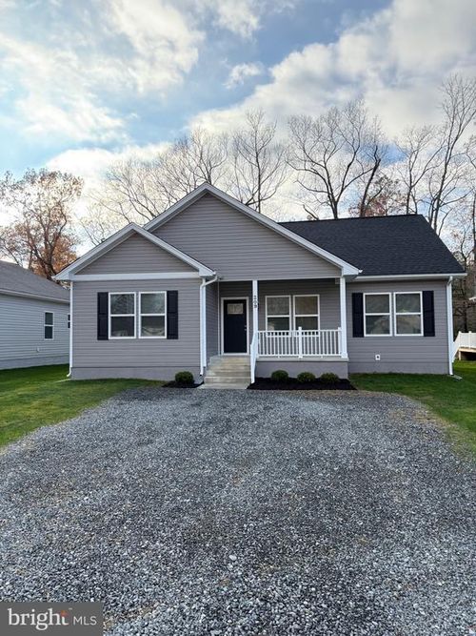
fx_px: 440
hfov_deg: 56.8
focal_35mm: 24
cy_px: 318
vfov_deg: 71.6
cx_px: 238
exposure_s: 1/898
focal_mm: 6.76
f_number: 1.78
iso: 100
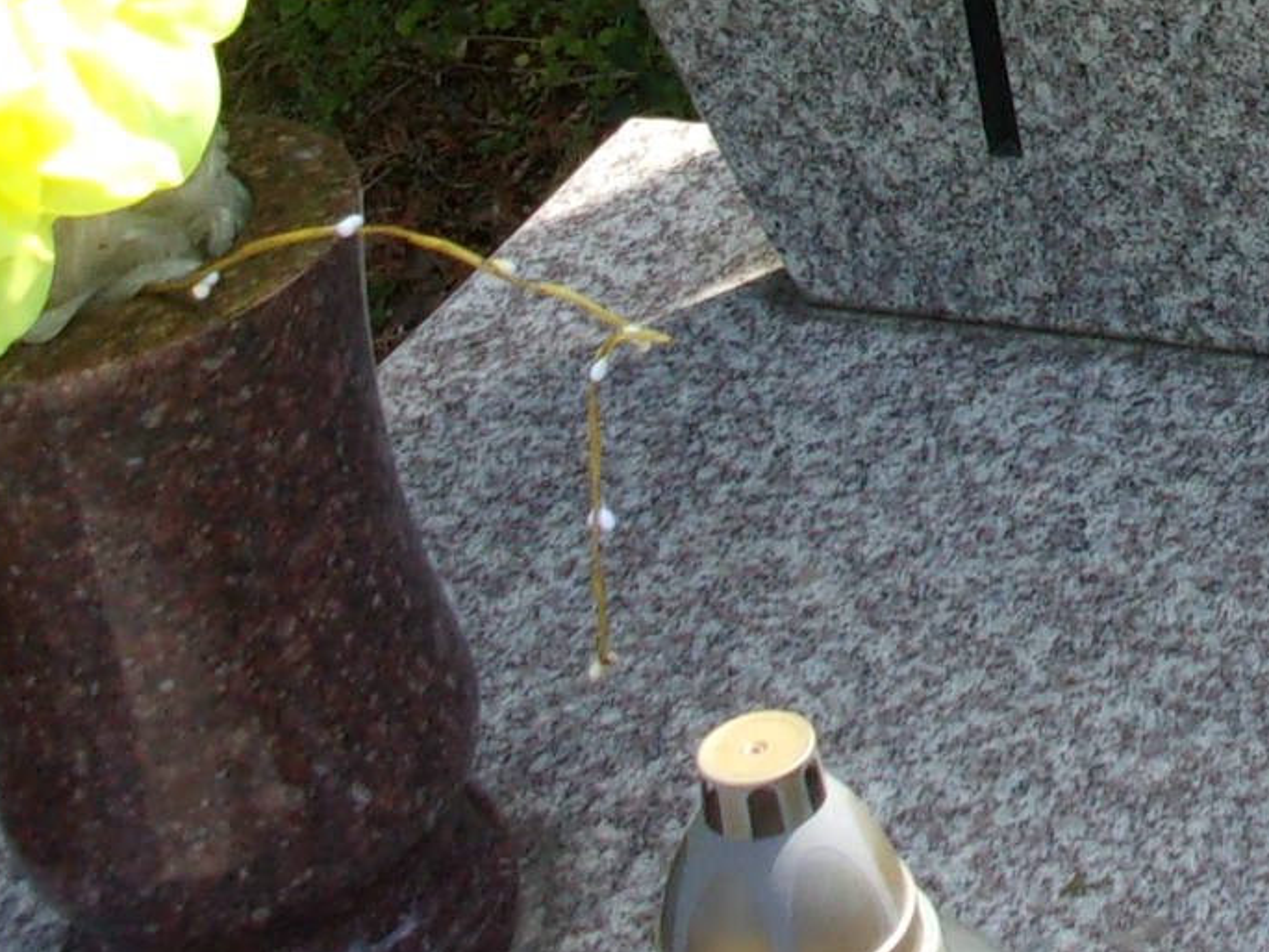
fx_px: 3887
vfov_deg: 13.3
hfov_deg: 17.5
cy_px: -439
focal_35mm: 106
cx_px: 1608
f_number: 3.9
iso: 80
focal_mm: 5.1
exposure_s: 1/240
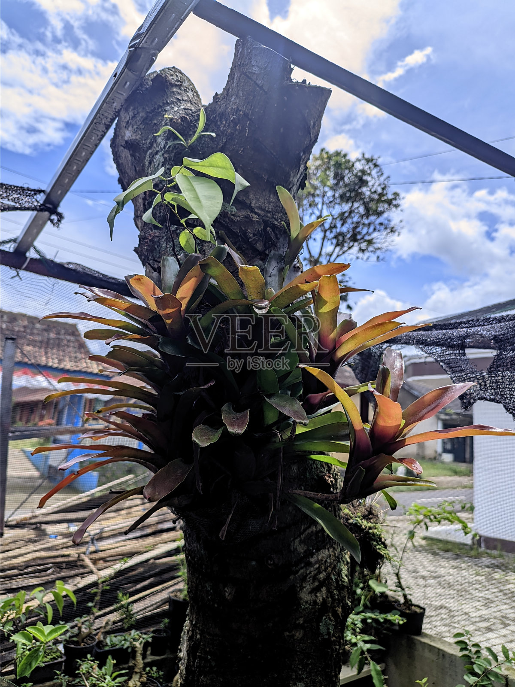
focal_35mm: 24
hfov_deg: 56.8
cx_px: 258
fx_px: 476
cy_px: 344
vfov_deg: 71.6
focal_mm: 5.89
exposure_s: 1/1105
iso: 30
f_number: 1.89
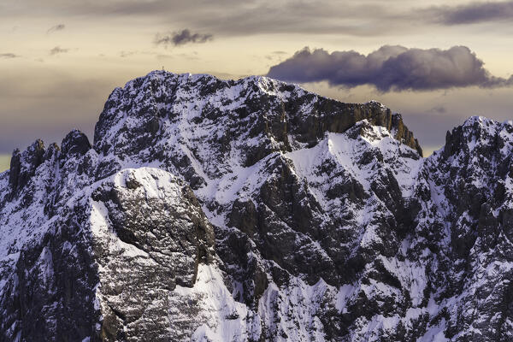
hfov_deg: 10.3
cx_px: 256
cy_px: 171
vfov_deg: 6.9
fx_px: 2850
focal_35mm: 200
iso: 100
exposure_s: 1/100
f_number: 13
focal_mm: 200
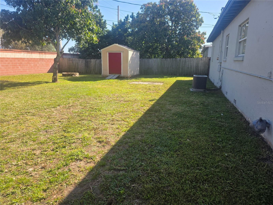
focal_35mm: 23
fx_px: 181
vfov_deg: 58.9
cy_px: 102
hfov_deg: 73.9
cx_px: 136
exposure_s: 1/2175
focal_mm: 6.3
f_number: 1.7
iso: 80
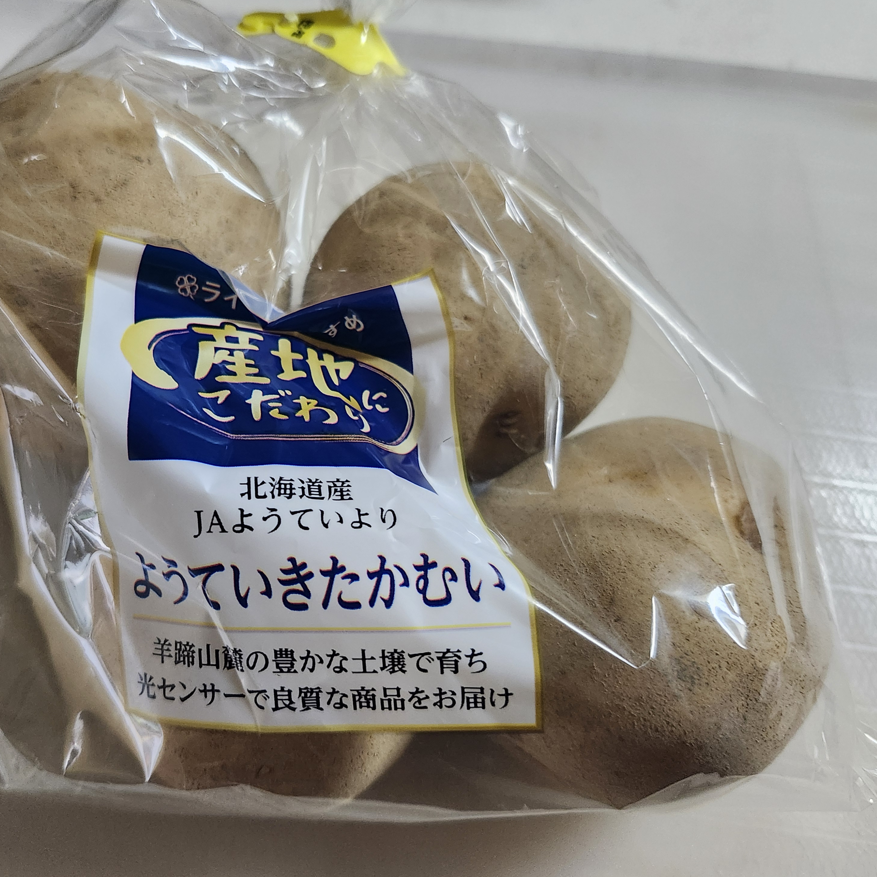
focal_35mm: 28
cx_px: 318
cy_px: 439
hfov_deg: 56.5
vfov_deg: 57.3
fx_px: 803
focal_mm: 5.54
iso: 1000
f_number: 1.8
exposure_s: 1/100
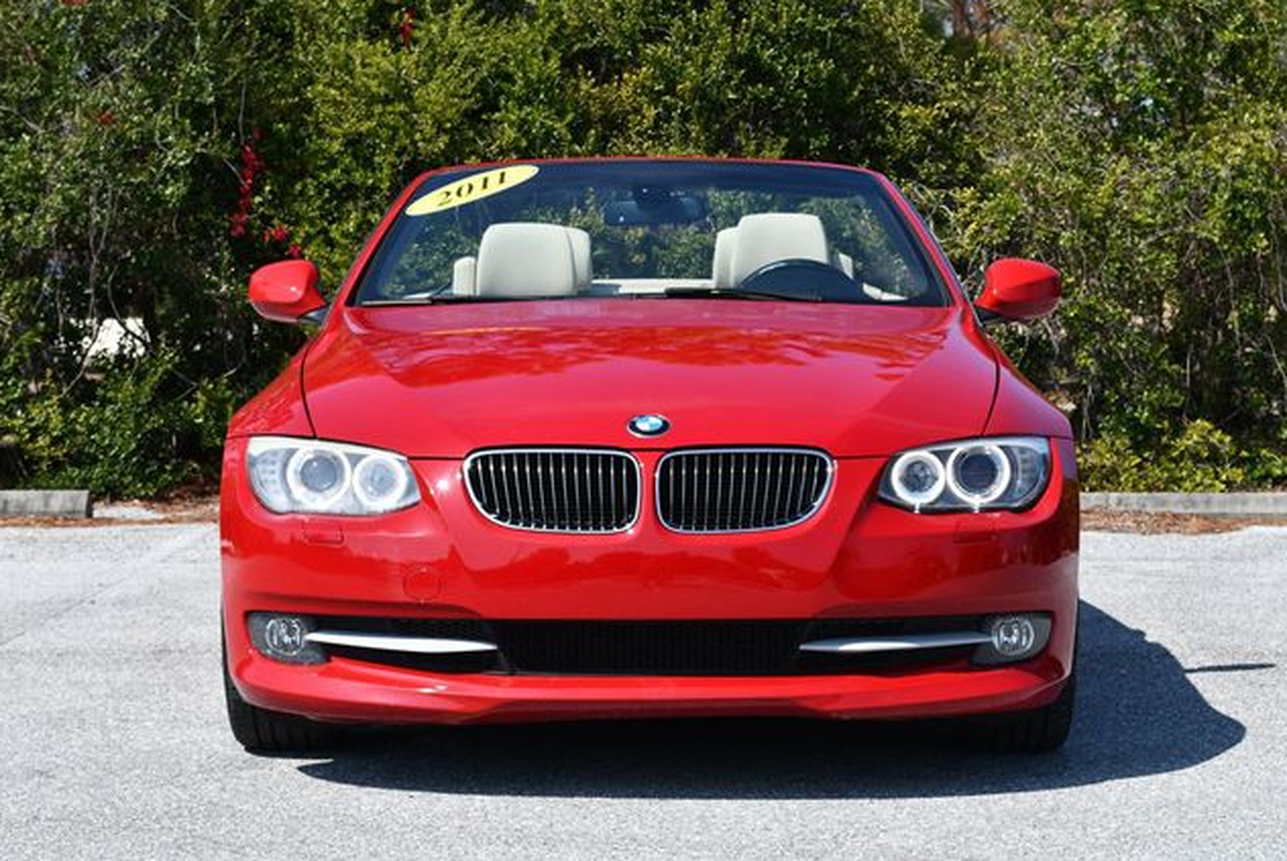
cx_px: 644
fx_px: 3042
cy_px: 427
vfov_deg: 16.1
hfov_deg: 23.9
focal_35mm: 85
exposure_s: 1/250
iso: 100
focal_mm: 42
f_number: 8
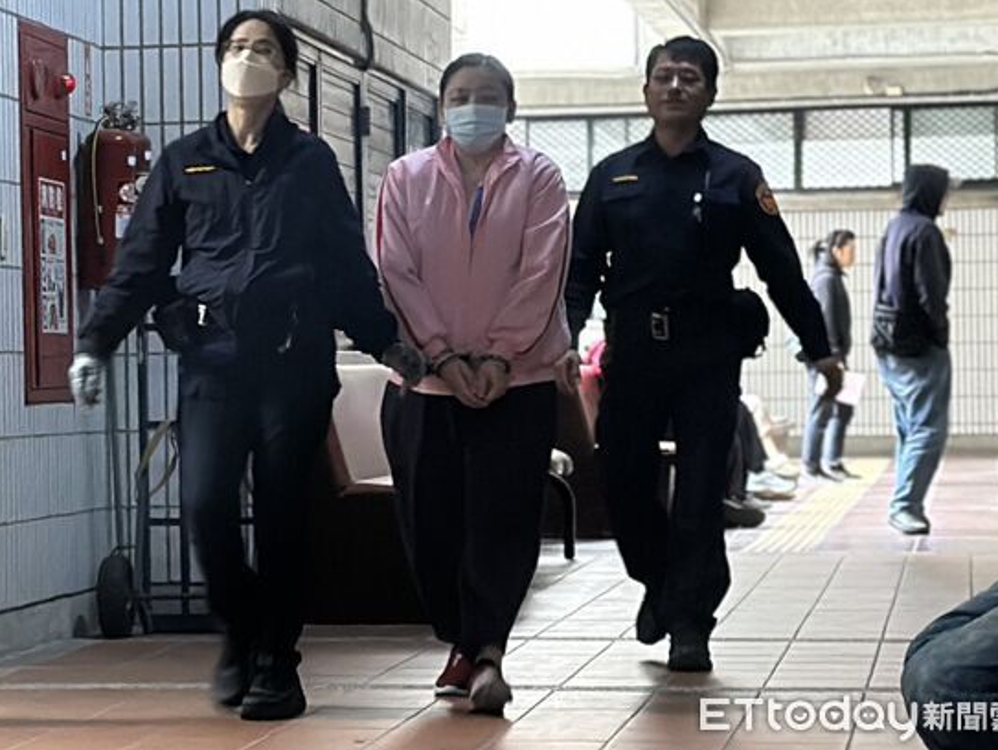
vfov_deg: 27.5
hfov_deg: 36.1
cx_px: 483
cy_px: 338
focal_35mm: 53
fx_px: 1529
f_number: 1.78
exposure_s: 1/40
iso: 640
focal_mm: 6.86
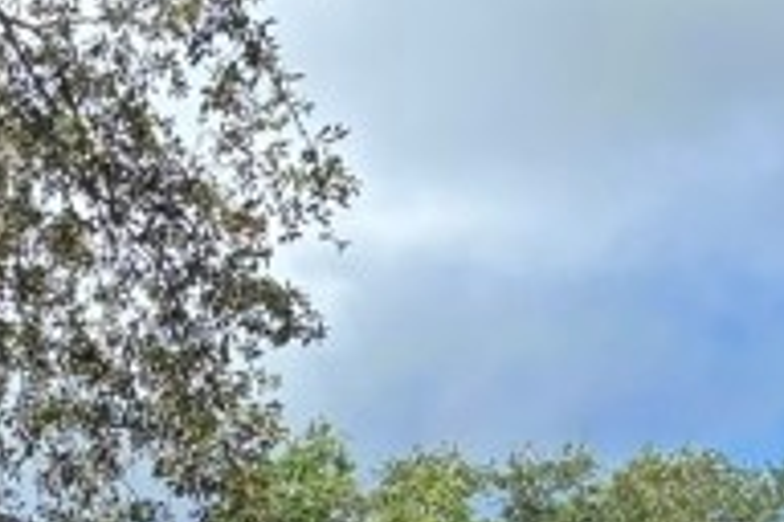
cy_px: 1419
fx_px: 3136
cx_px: -478
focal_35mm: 144
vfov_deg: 8.4
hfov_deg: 13.3
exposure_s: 1/1103
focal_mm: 5.96
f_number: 1.6
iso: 50
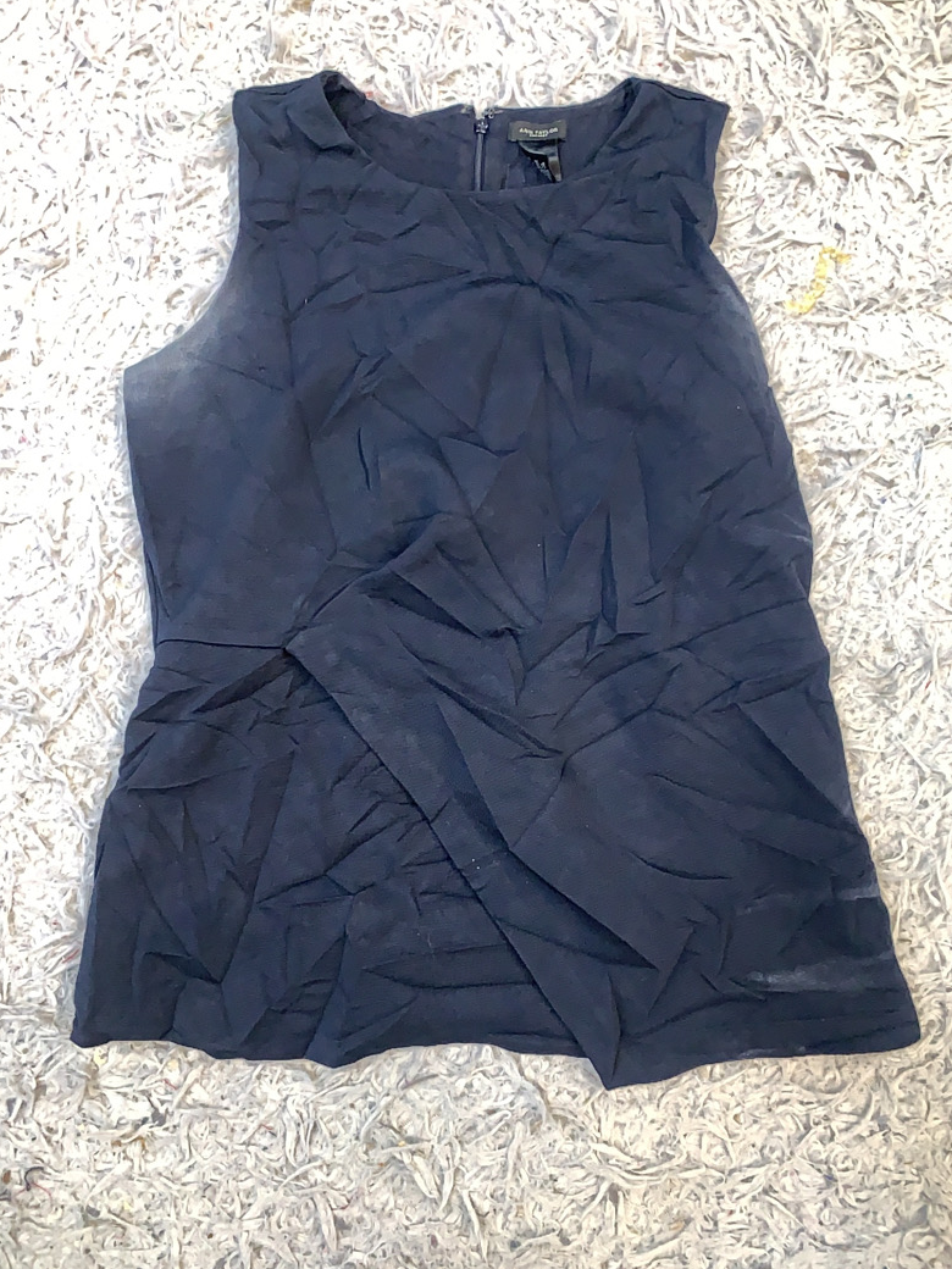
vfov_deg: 65.3
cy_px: 617
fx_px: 990
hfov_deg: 51.3
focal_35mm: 27
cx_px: 487
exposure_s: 1/100
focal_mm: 4.25
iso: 125
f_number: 1.8
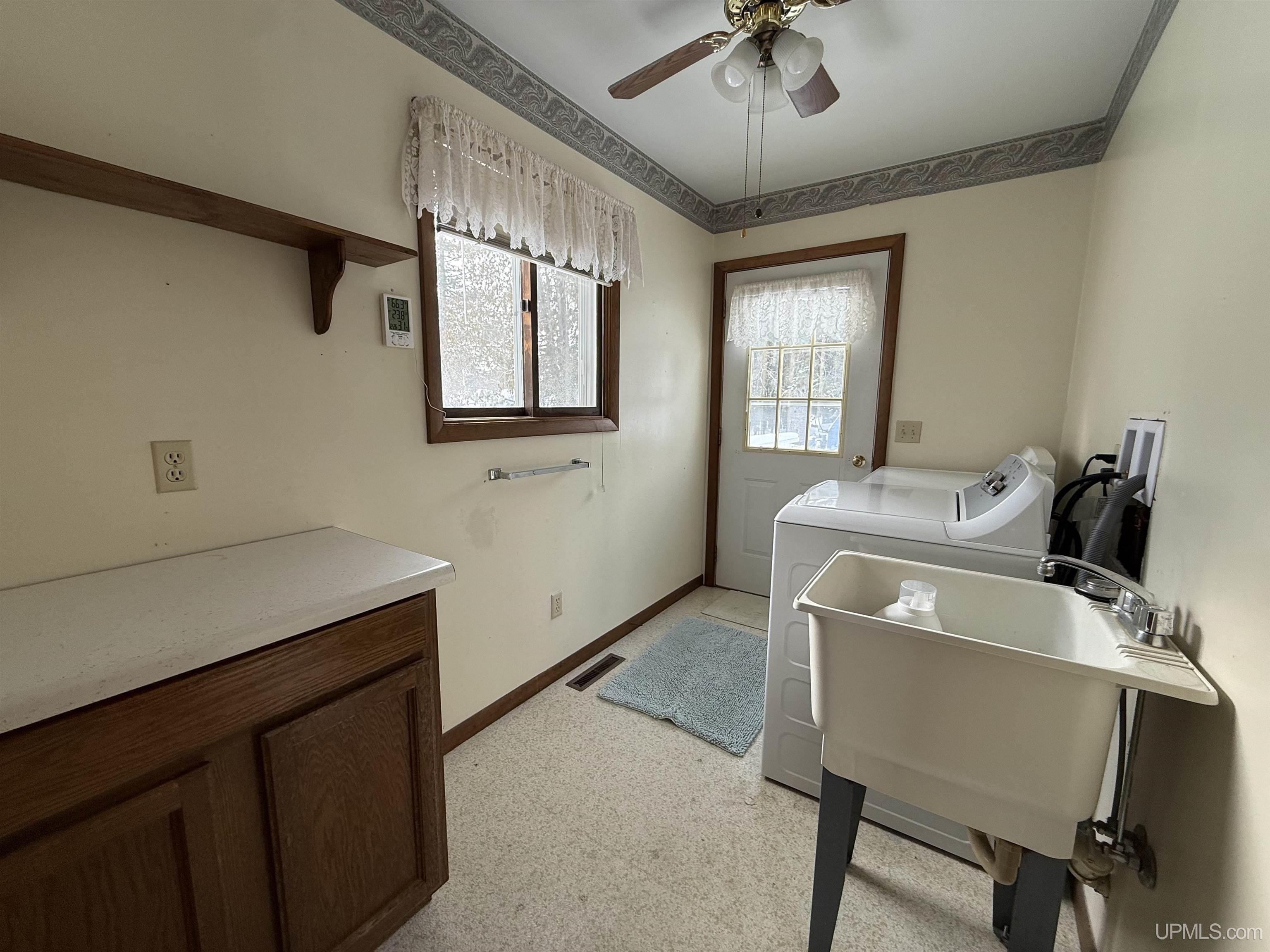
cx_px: 635
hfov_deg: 102.1
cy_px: 476
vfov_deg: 85.7
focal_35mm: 14
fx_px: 514
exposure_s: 1/129
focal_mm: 2.22
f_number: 2.2
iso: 64
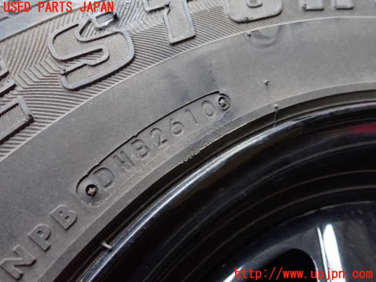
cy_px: 141
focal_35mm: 30
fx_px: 326
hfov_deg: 60.0
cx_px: 188
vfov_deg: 46.8
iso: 800
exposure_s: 1/30
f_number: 2.3
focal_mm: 5.4
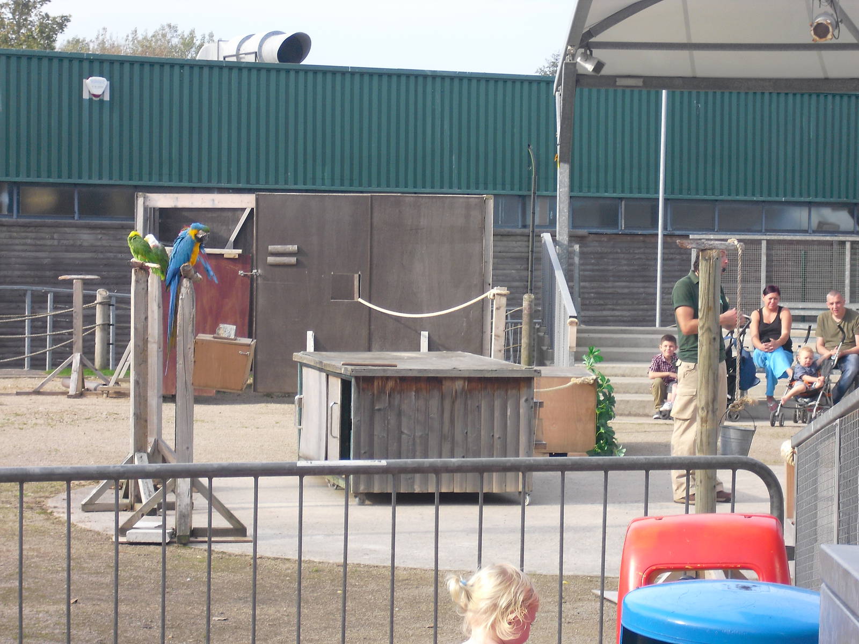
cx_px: 430
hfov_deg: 18.4
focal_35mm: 107
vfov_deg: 13.8
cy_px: 322
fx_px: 2655
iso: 100
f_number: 5.6
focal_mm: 18.9
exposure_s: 1/125
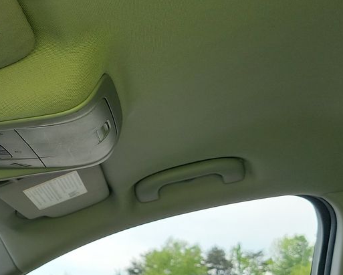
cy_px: 165
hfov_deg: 25.5
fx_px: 741
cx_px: 55
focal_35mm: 73
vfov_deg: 21.0
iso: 50
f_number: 1.8
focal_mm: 6.7
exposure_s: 1/277
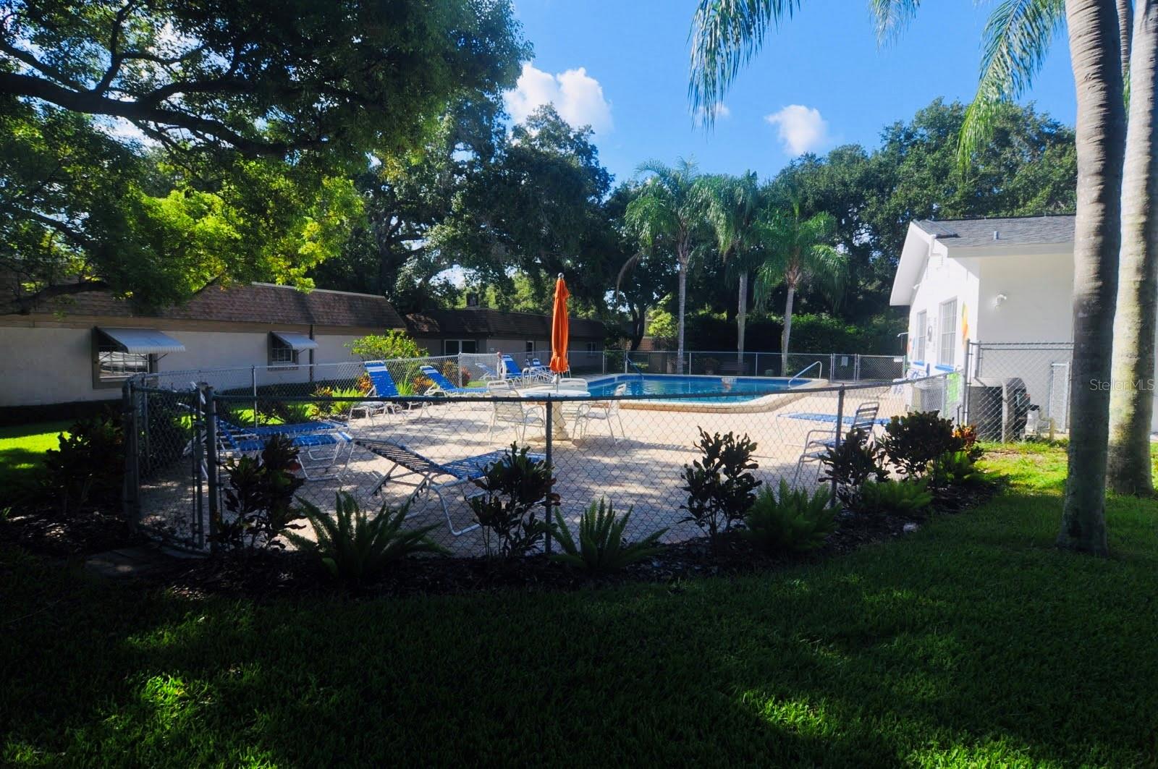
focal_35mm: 18
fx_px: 578
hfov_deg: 90.1
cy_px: 384
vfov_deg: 67.3
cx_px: 579
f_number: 9
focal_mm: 12
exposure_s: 1/320
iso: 200
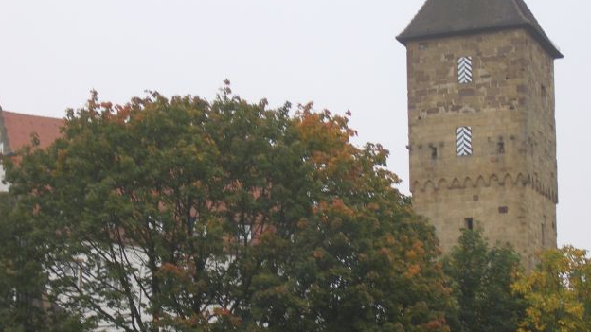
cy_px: 183
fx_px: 1928
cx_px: 313
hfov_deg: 17.4
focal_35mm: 123
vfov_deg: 9.9
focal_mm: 14.6
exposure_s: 1/80
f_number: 4.4
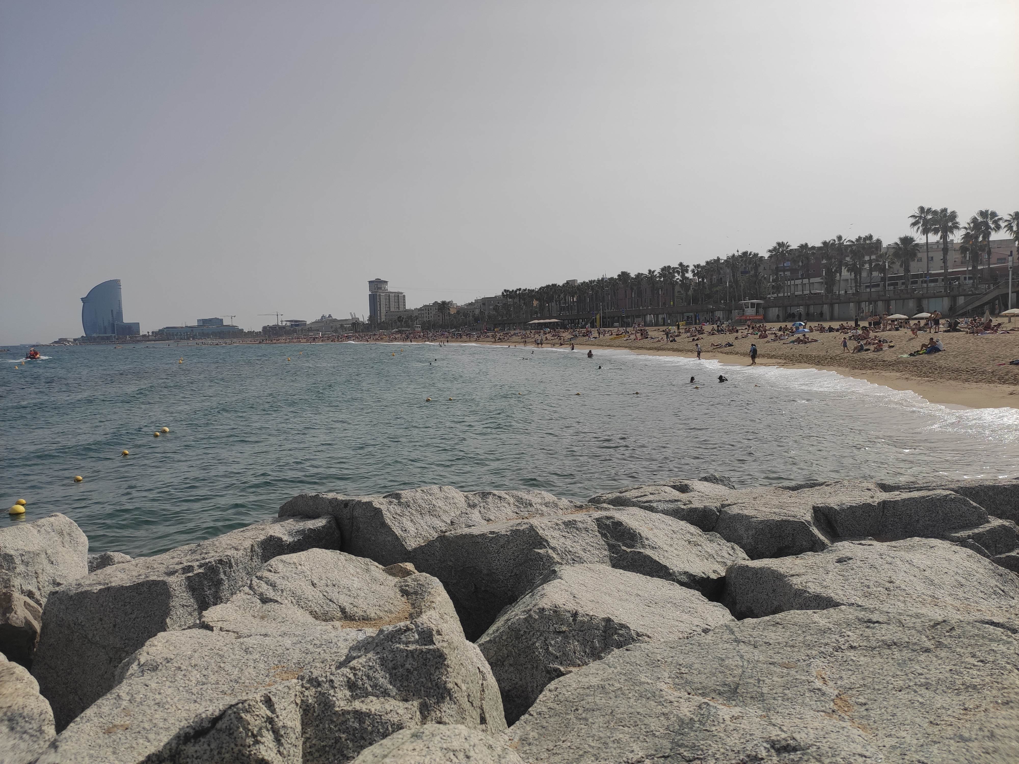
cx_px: 510
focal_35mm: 25
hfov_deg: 69.4
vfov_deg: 54.9
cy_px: 382
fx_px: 736
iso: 112
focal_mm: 4.74
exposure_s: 1/3580
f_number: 1.79
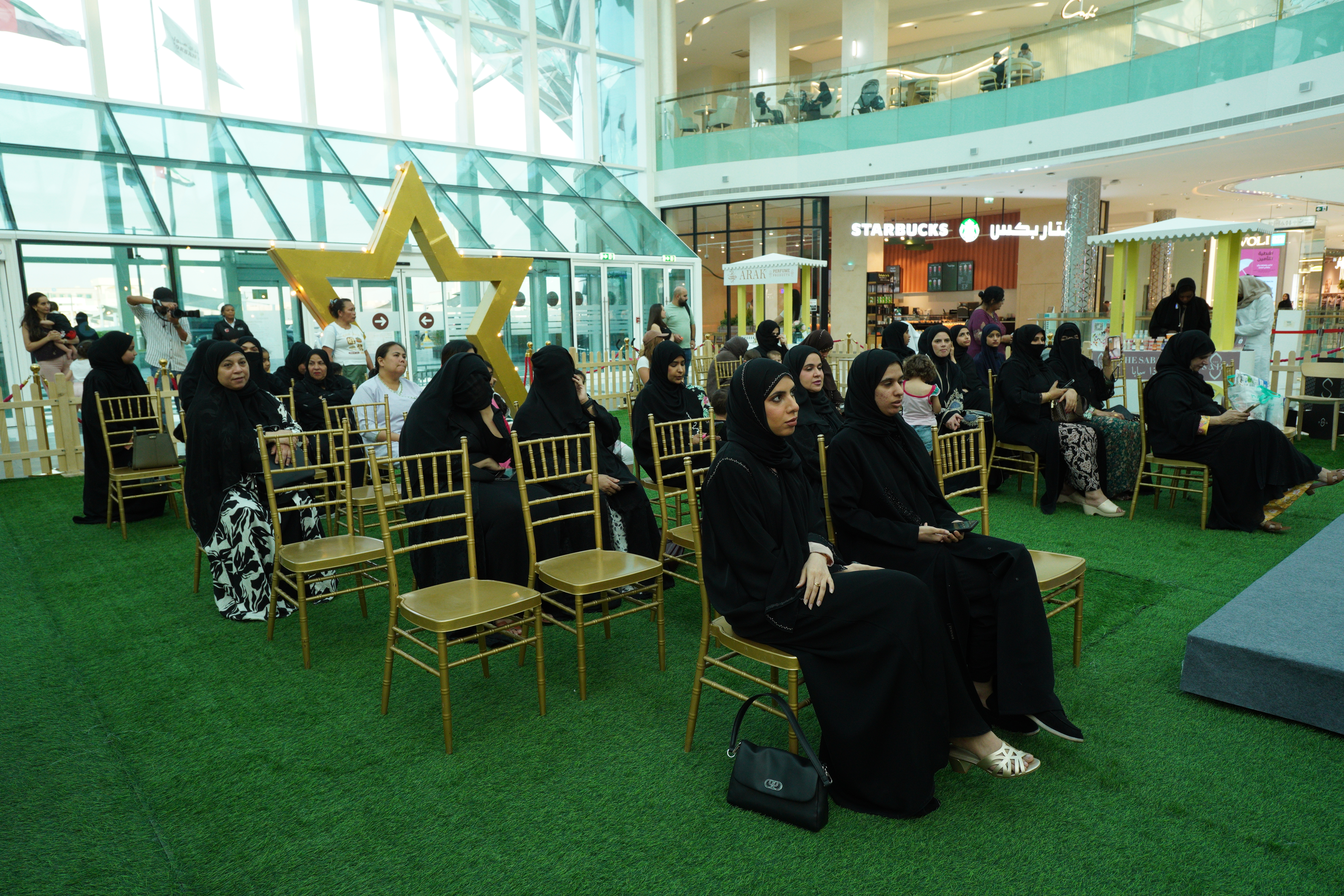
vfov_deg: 56.1
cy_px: 448
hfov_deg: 77.3
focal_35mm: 22
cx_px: 672
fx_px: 840
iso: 640
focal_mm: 15
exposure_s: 1/125
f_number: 5
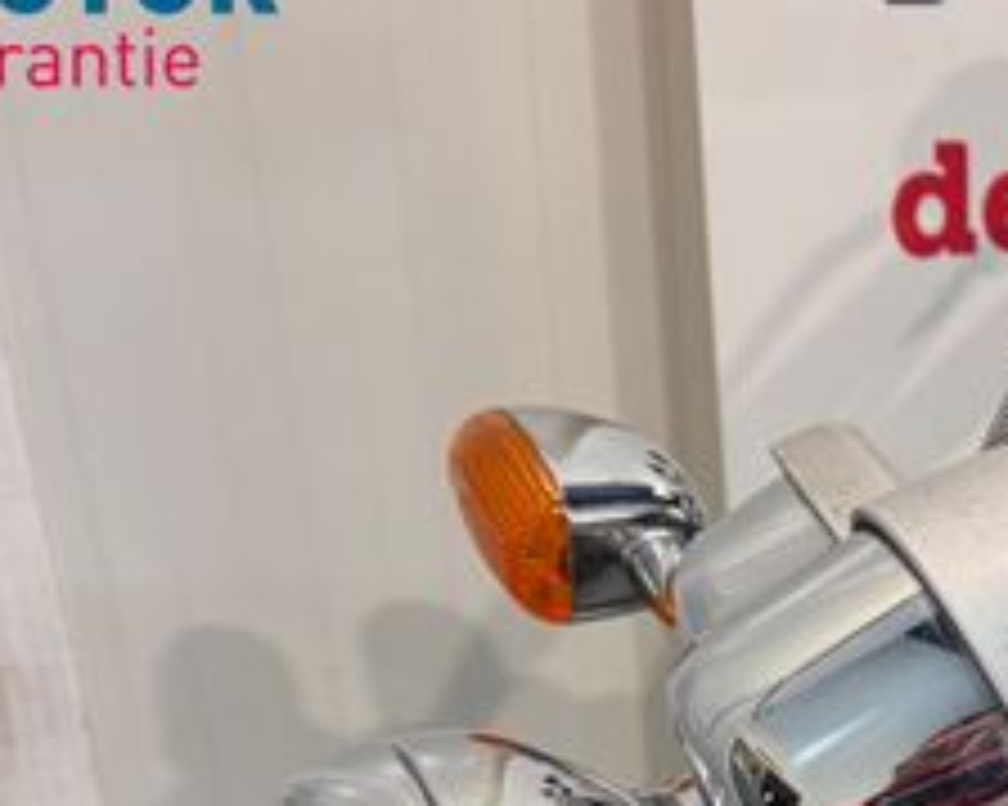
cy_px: 991
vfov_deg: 21.1
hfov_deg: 25.9
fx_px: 1998
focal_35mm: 67
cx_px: 1148
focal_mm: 6.76
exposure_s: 1/50
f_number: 1.78
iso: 320
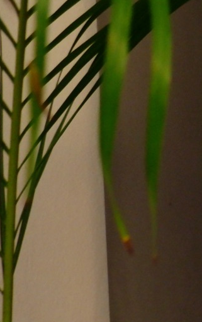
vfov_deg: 17.8
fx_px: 1030
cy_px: 103
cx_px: 688
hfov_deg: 8.5
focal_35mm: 117
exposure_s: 1/45
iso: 400
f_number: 3.5
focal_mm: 15
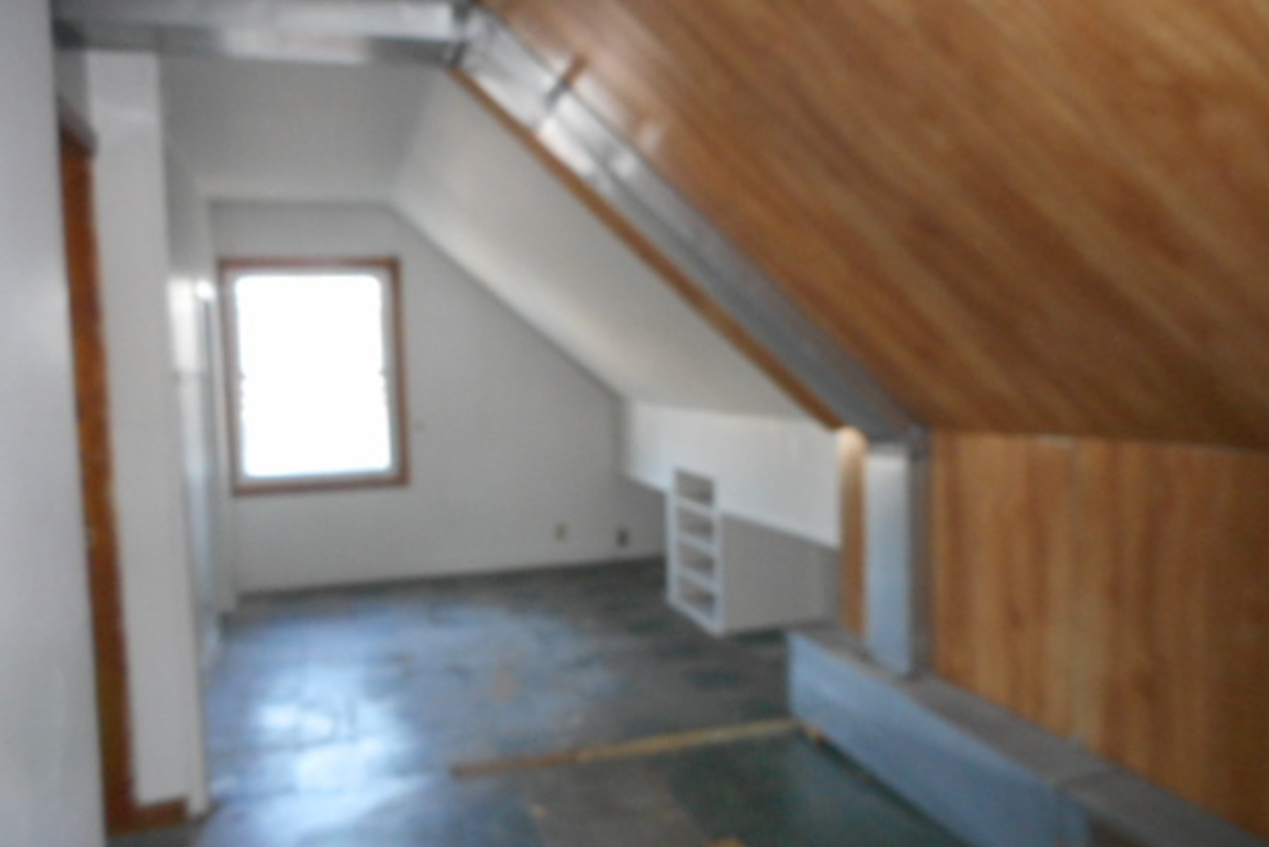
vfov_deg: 47.9
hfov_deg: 67.4
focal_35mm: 27
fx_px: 952
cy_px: 435
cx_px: 618
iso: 400
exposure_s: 1/25
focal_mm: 4.5
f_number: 3.7
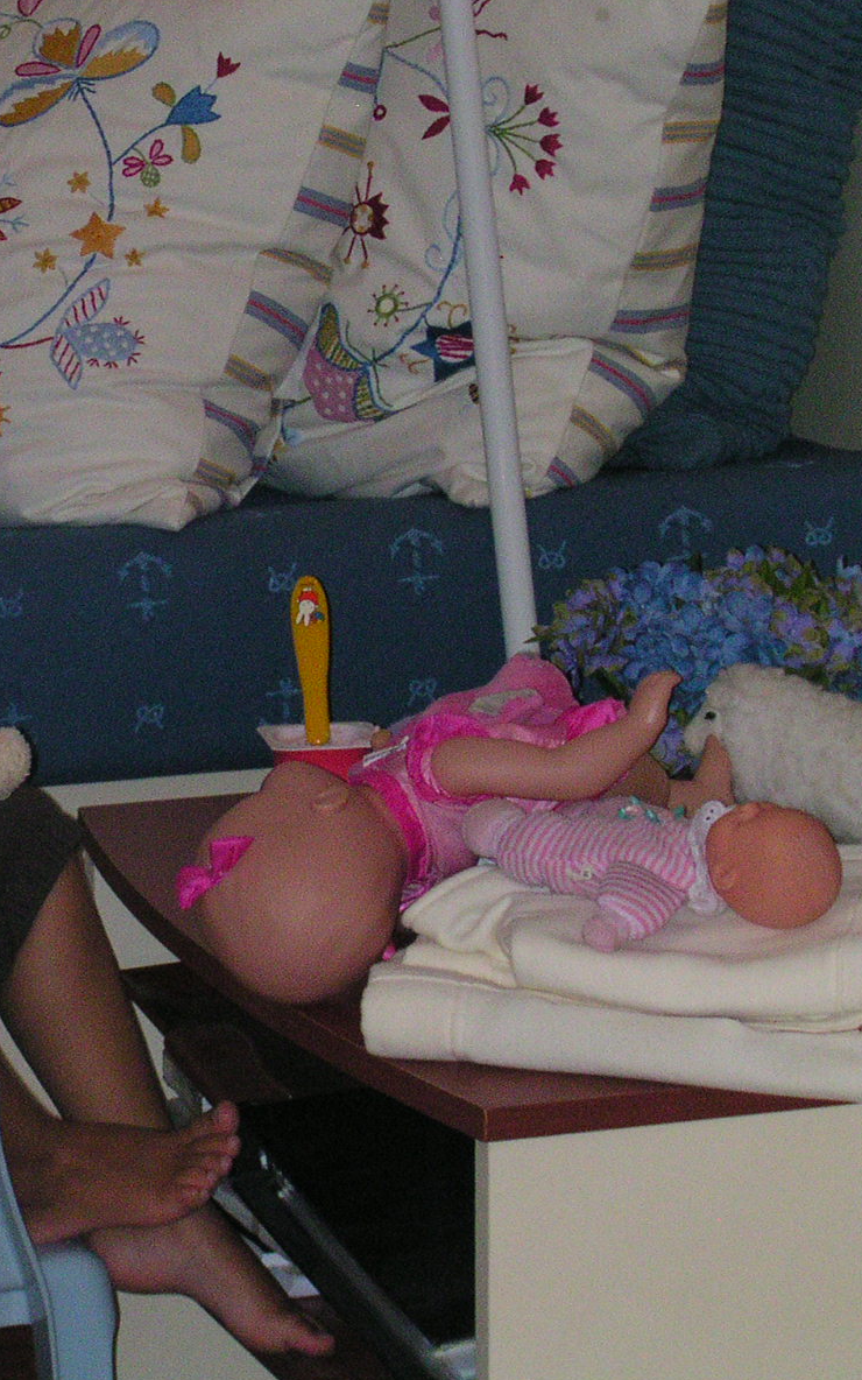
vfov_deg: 13.2
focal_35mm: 159
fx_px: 5976
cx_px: -6
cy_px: 687
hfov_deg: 8.2
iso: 400
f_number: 4.8
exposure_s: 1/60
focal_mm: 16.8
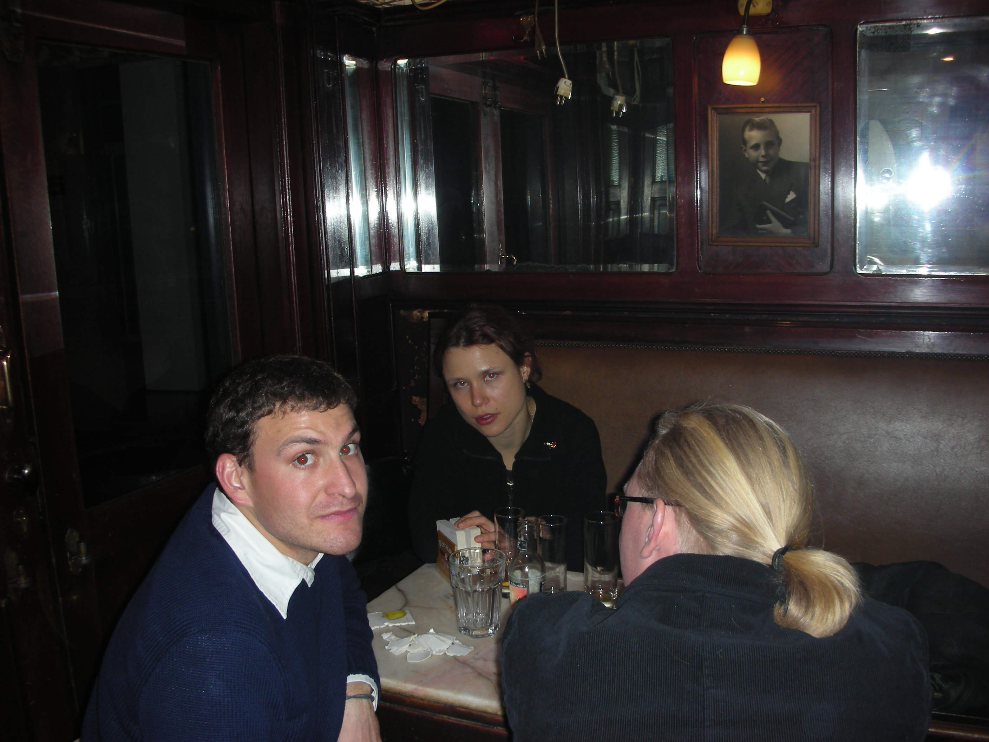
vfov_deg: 40.7
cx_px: 494
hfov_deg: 52.6
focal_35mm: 35
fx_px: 1000
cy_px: 371
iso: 63
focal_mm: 5.8
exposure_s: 1/60.1
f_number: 3
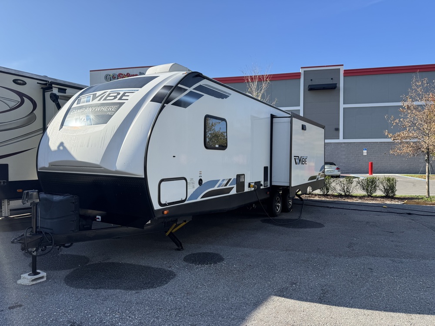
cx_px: 218
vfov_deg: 56.8
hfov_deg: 71.6
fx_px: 302
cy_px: 163
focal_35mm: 24
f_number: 1.78
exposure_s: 1/3096
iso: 80
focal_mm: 6.76
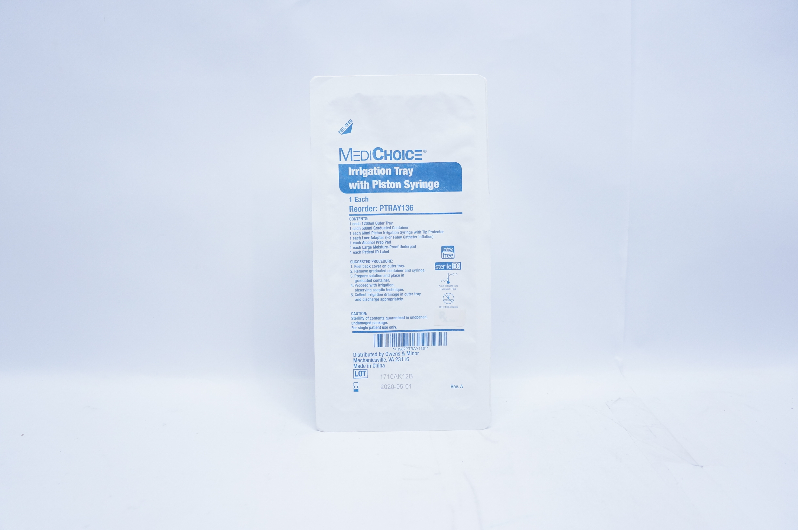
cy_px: 265
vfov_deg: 45.6
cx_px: 399
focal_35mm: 28
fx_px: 631
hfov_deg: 64.6
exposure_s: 1/160
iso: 800
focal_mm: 19
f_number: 3.5
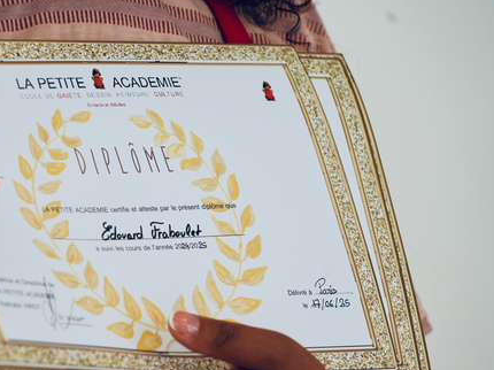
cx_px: 176
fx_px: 3609
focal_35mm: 253
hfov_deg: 7.8
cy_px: 195
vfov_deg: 5.9
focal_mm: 178
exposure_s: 1/200
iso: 1250
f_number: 5.6
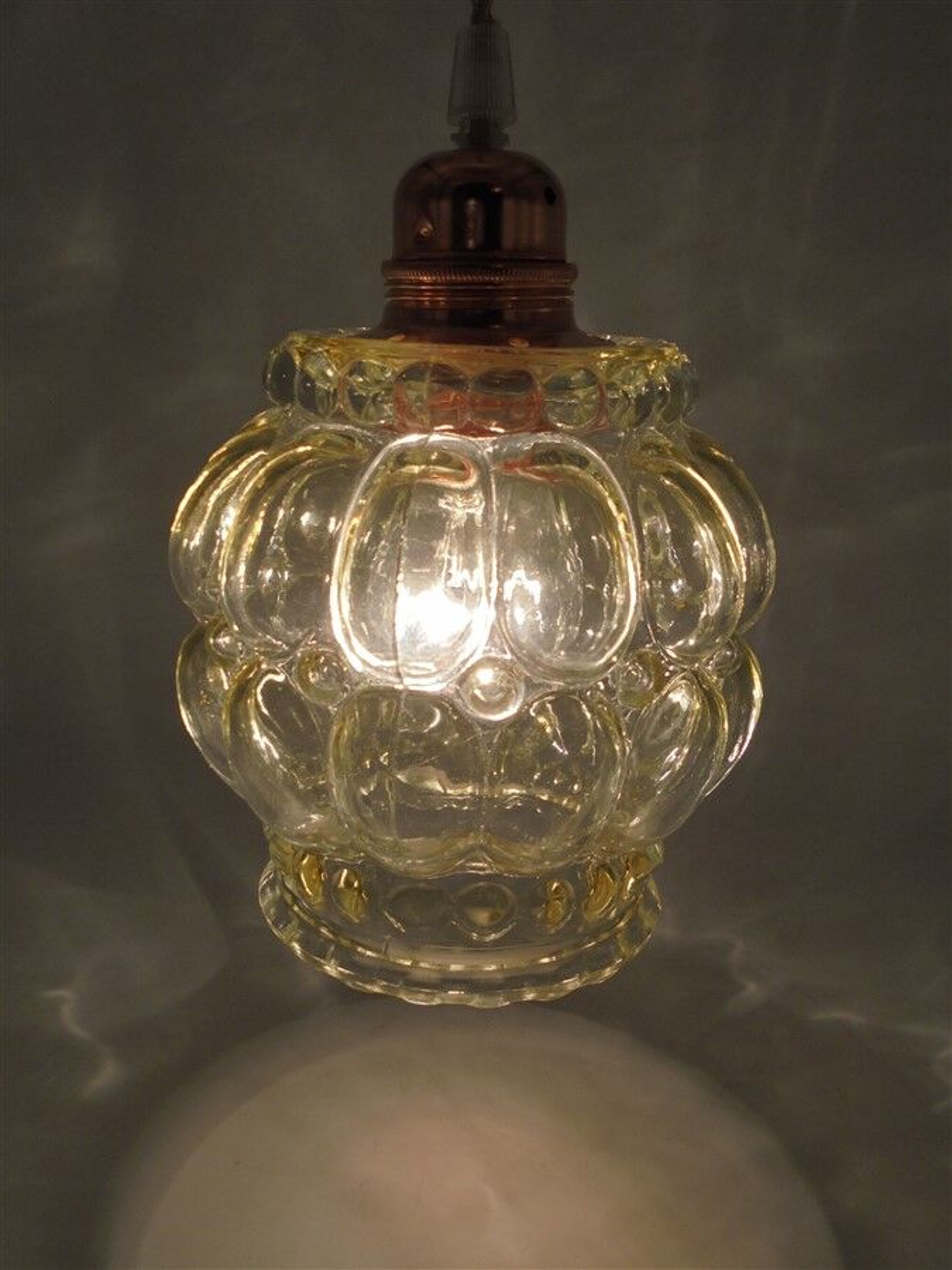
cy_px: 635
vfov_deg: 54.0
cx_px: 476
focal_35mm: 34
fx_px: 1247
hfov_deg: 41.8
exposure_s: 1/125
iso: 100
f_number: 4
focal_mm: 6.1
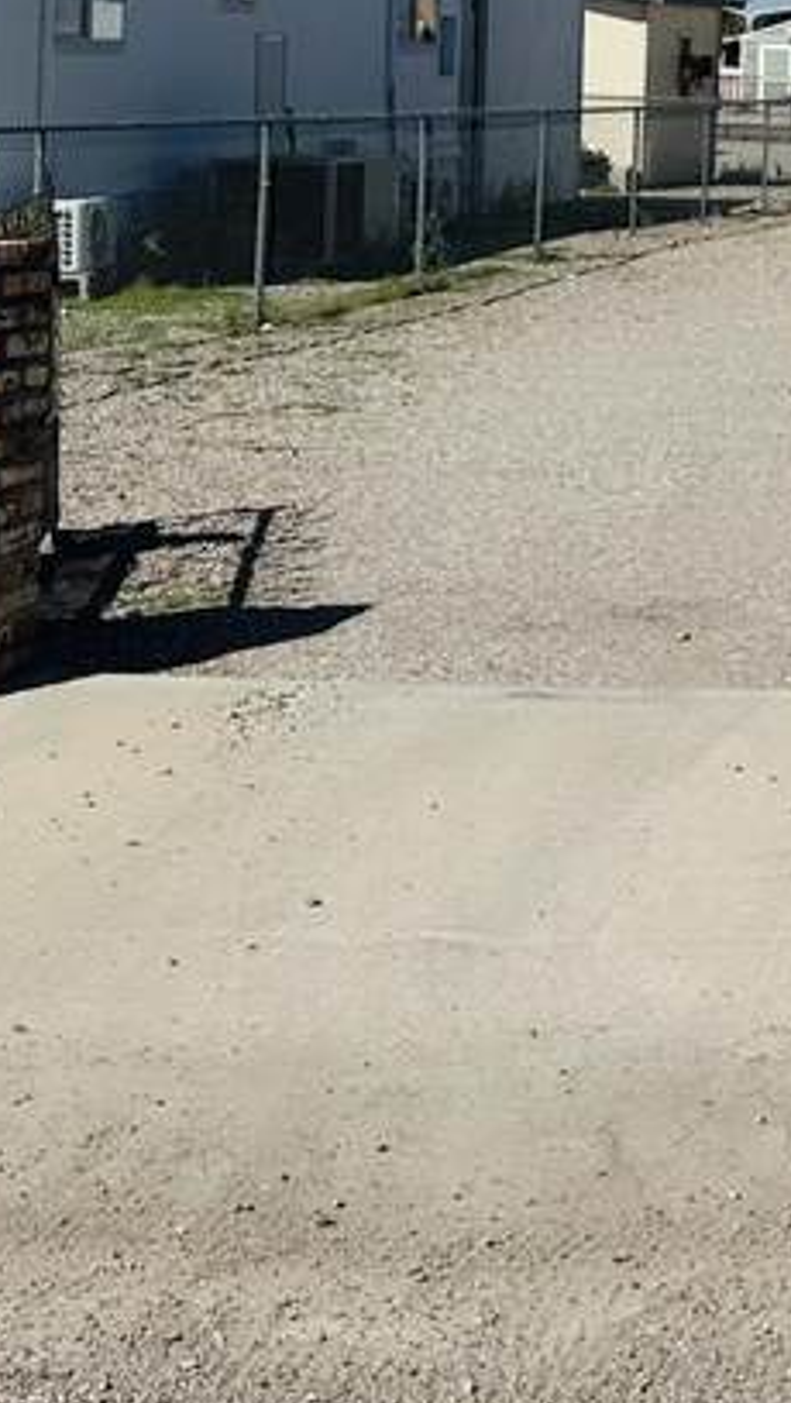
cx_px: 1603
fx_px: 3053
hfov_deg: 12.8
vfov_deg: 24.9
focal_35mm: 82
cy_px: 76
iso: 80
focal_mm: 6.86
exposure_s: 1/10753
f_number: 1.78
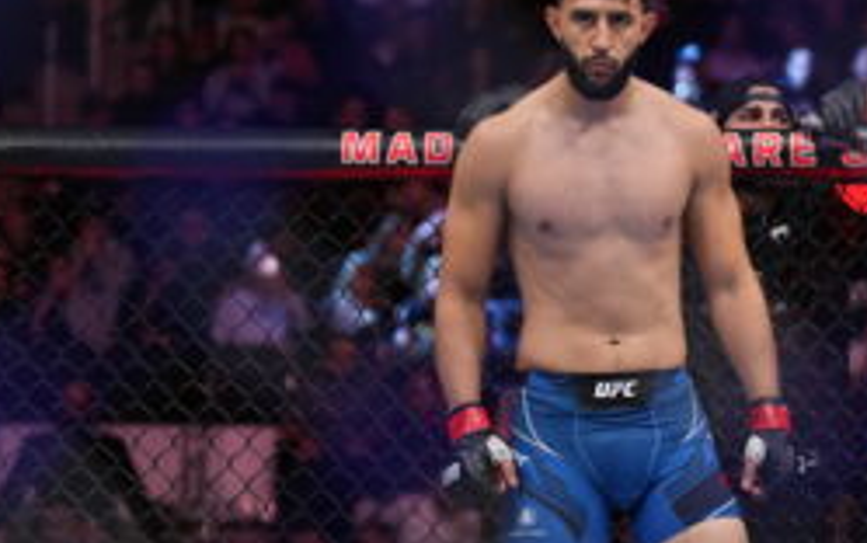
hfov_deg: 10.1
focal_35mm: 206
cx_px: 731
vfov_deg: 6.4
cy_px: 439
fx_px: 4871
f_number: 2.8
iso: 2500
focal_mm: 105
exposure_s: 1/2000
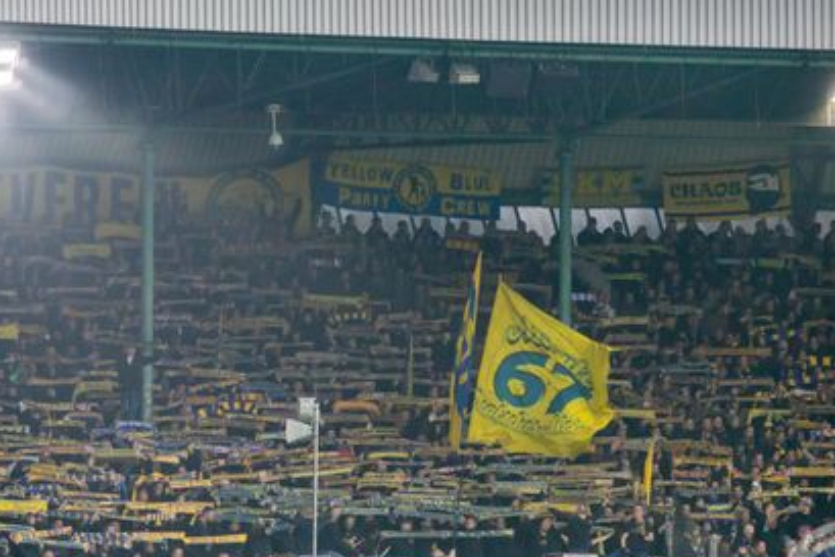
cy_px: 314
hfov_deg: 4.8
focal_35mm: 432
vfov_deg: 3.2
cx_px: 376
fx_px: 10023
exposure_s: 1/250
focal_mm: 113.69
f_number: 4
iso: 1250
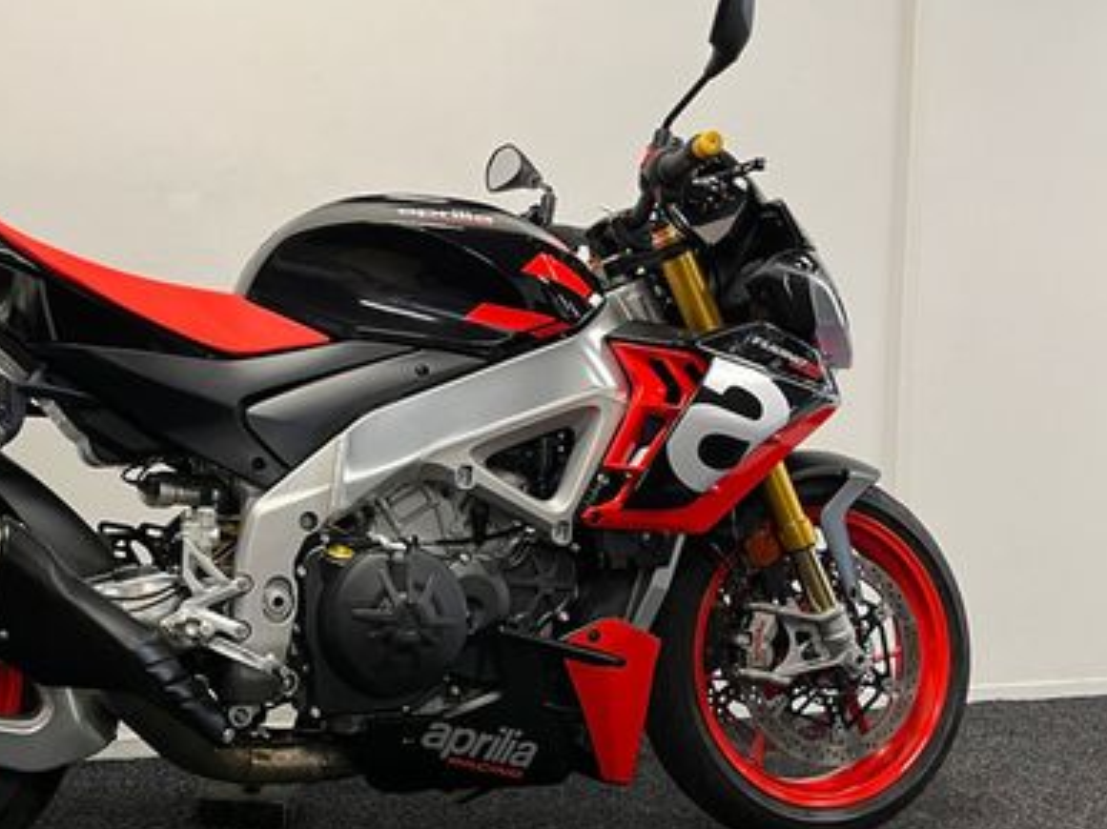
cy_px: 477
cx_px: 306
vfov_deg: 33.5
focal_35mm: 43
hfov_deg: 42.8
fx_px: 1375
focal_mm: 5.1
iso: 80
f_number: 1.6
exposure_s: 1/50
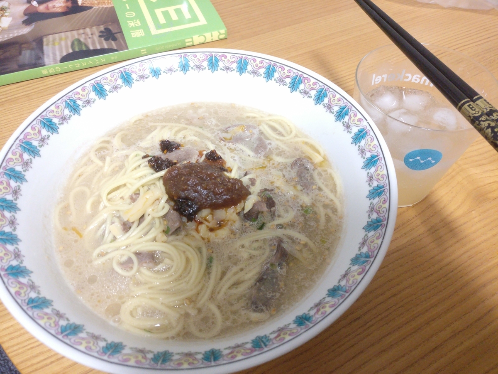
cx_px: 249
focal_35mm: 28
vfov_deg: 49.7
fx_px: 403
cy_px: 187
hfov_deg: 63.4
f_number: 2
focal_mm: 4.26
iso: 800
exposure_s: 1/17
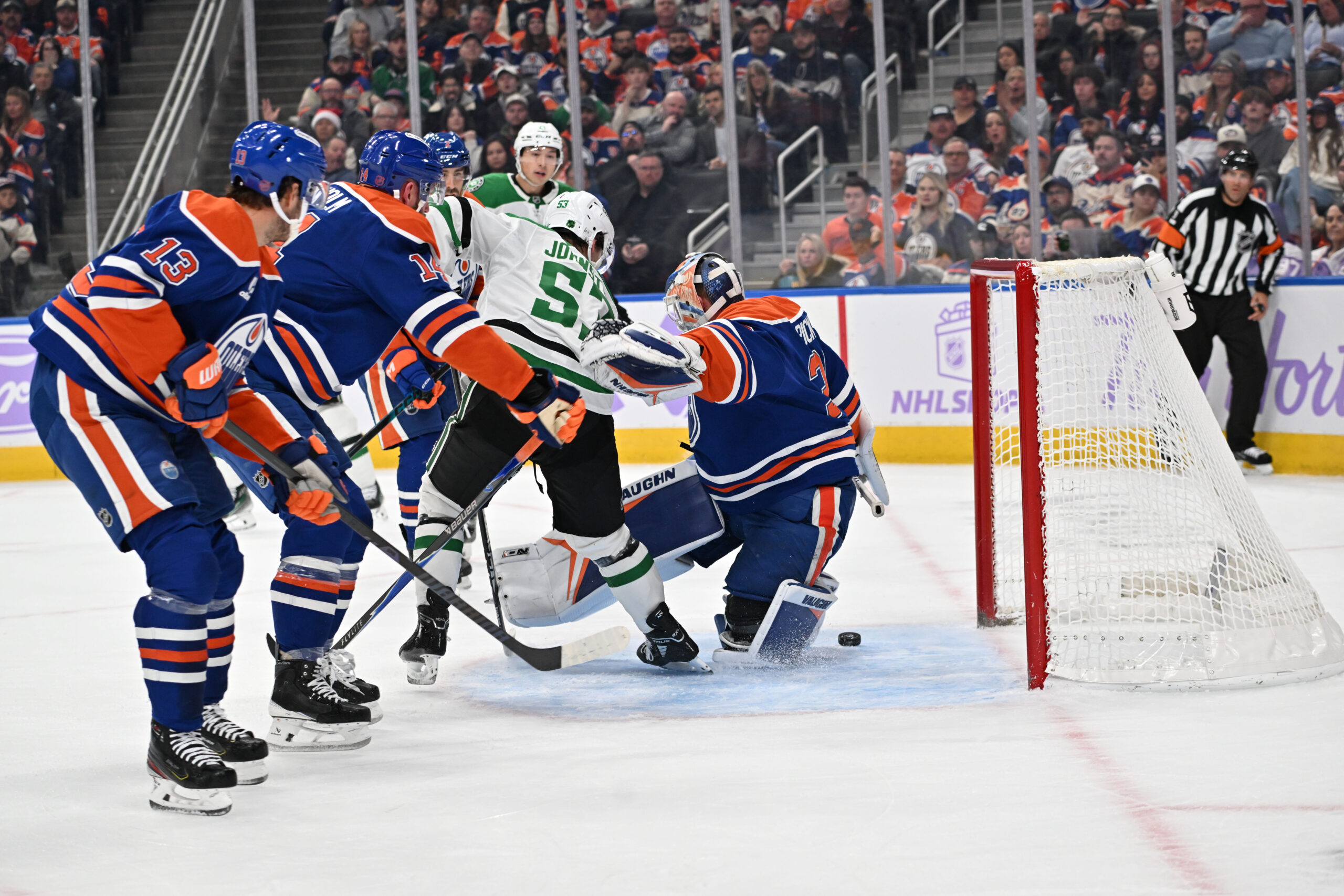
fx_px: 3659
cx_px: 672
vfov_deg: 14.0
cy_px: 448
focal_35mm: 98
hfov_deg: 20.8
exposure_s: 1/640
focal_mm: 98
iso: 1600
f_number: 5
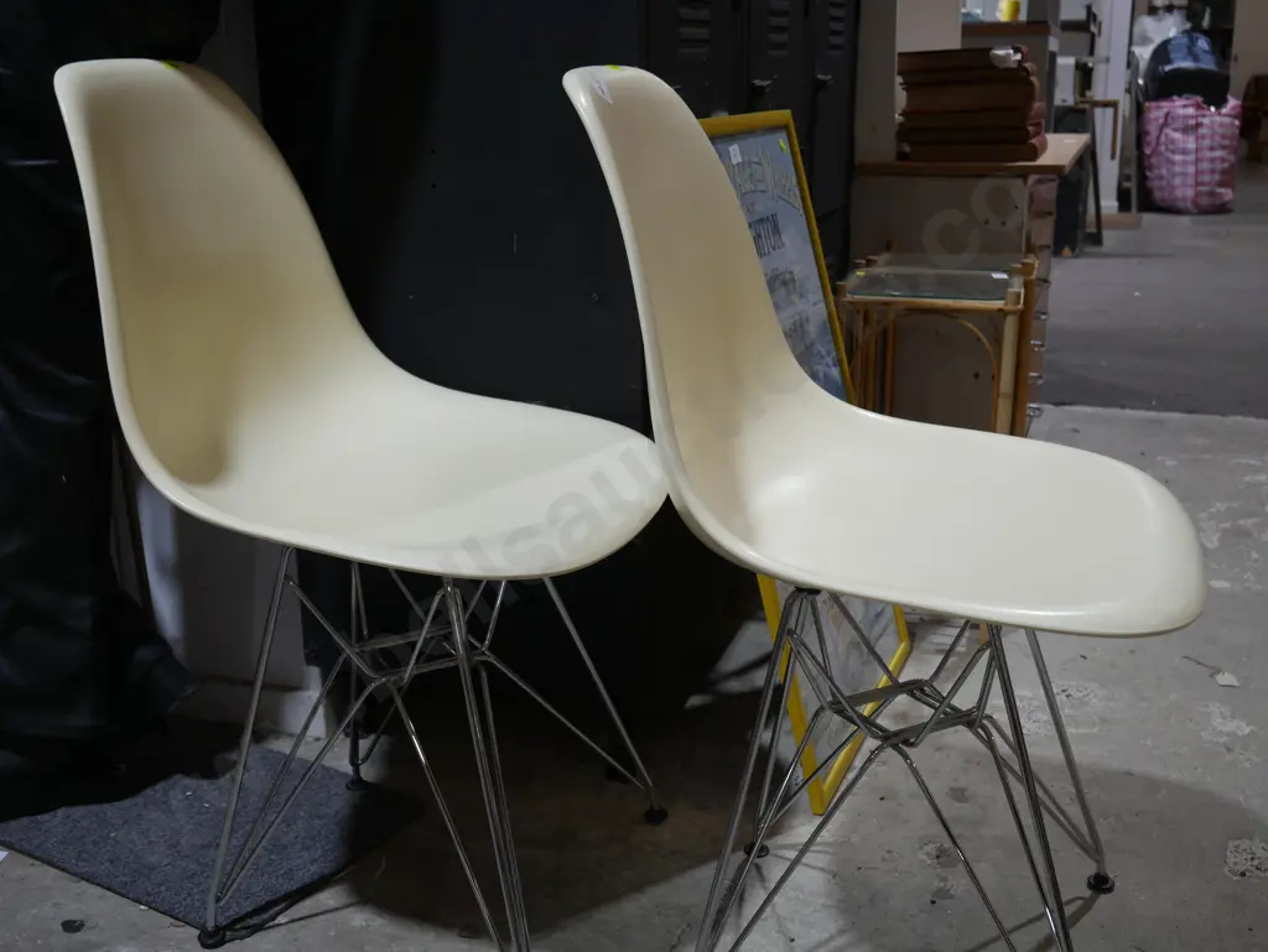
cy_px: 476
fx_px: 1466
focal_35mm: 40
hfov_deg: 46.8
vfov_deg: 36.0
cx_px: 634
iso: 200
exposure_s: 1/80
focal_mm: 20
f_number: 4.4
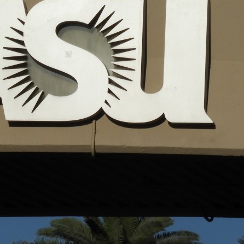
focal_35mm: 714
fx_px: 5694
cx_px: 66
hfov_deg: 2.5
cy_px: 19
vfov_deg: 2.5
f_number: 6.9
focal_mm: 44.8
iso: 100
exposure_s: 1/1600
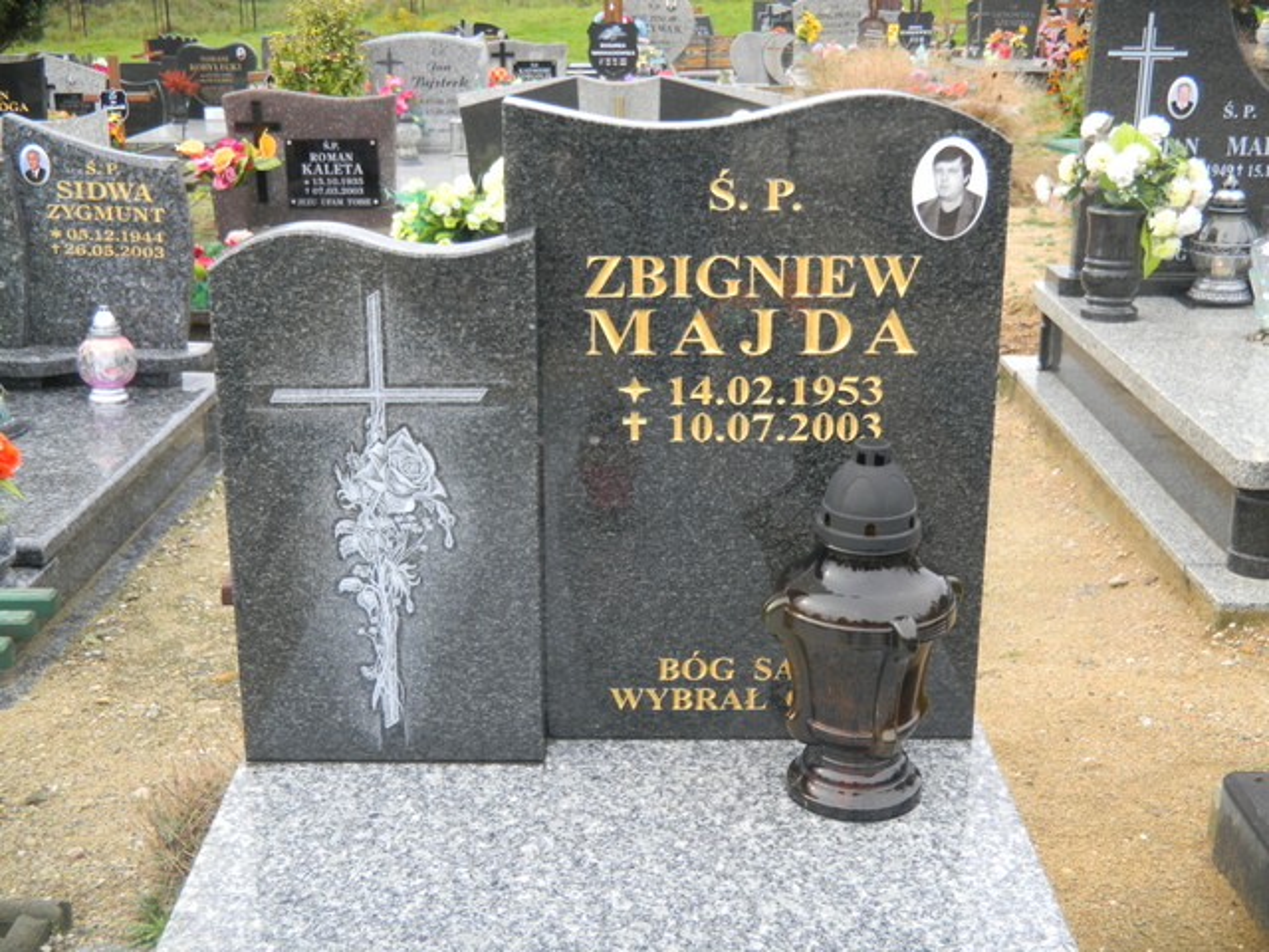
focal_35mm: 46
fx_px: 1686
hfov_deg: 41.2
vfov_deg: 31.5
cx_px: 634
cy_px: 476
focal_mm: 8.3
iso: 80
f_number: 4.1
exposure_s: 1/94.8
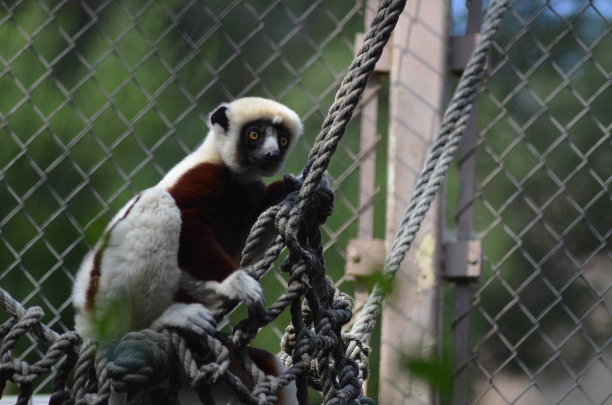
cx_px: 306
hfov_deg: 7.1
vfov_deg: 4.7
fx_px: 4963
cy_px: 202
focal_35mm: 292
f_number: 4.8
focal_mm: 195
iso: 800
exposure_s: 1/1000
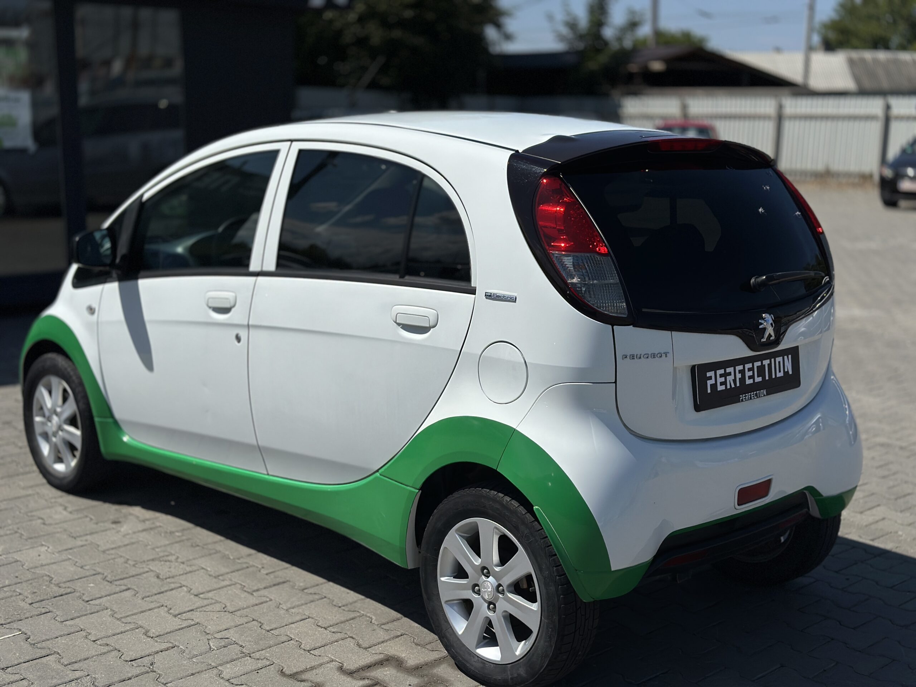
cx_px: 458
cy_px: 344
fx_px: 1270
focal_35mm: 48
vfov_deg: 30.3
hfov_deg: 39.7
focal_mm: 6.86
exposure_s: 1/18868
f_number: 1.78
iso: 80
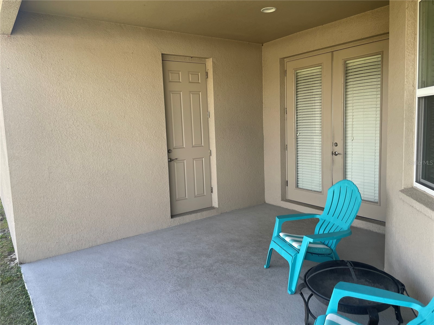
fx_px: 326
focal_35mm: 26
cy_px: 162
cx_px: 217
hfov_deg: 67.3
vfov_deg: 53.1
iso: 32
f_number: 1.6
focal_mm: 4.2
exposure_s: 1/388
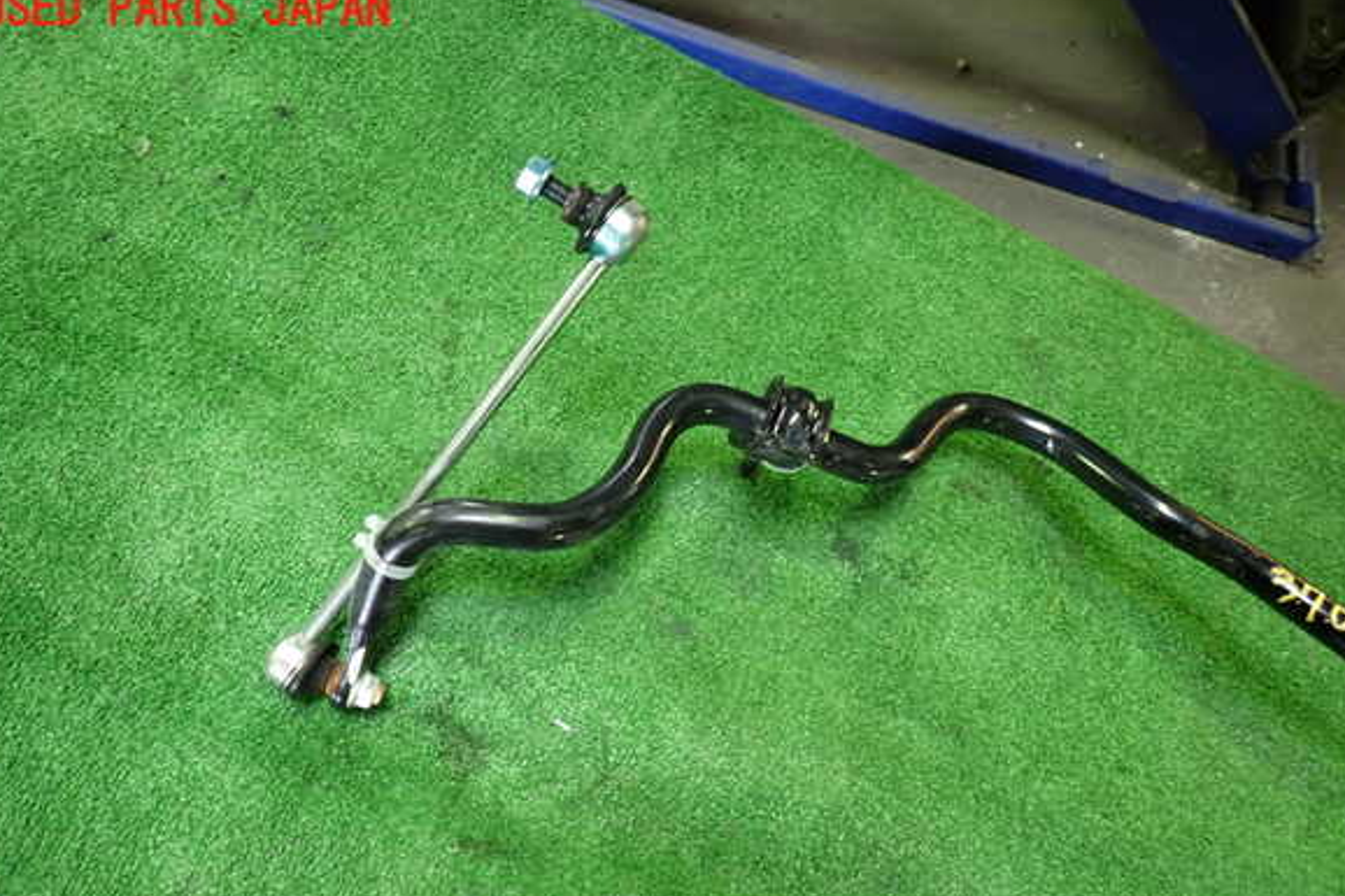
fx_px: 1008
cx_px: 666
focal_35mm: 27
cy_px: 505
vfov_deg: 47.8
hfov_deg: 67.4
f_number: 2
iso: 200
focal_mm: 4.5
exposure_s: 1/30
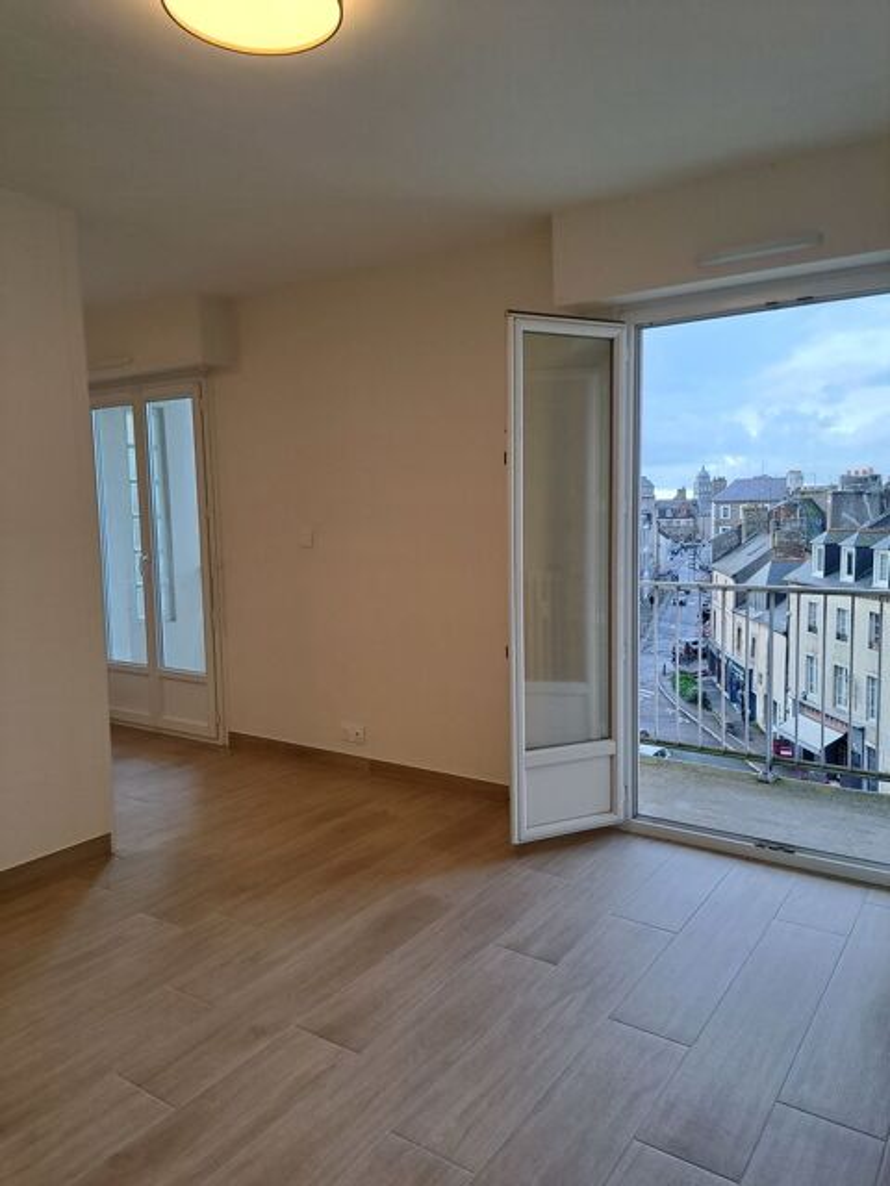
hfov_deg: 56.8
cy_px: 593
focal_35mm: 24
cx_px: 445
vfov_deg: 71.6
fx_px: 823
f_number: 1.8
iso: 50
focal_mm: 5.23
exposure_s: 1/120
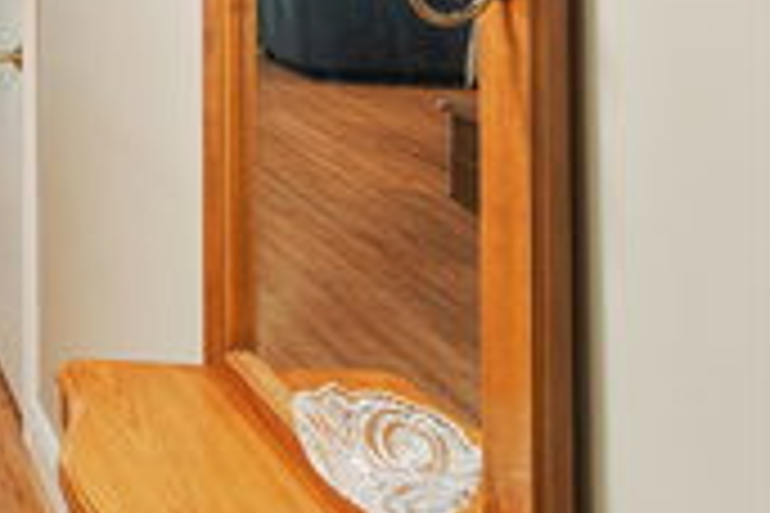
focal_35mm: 45
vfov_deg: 25.5
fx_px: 962
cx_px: -302
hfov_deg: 30.7
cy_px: -162
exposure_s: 1/15
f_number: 7.1
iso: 640
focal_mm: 16
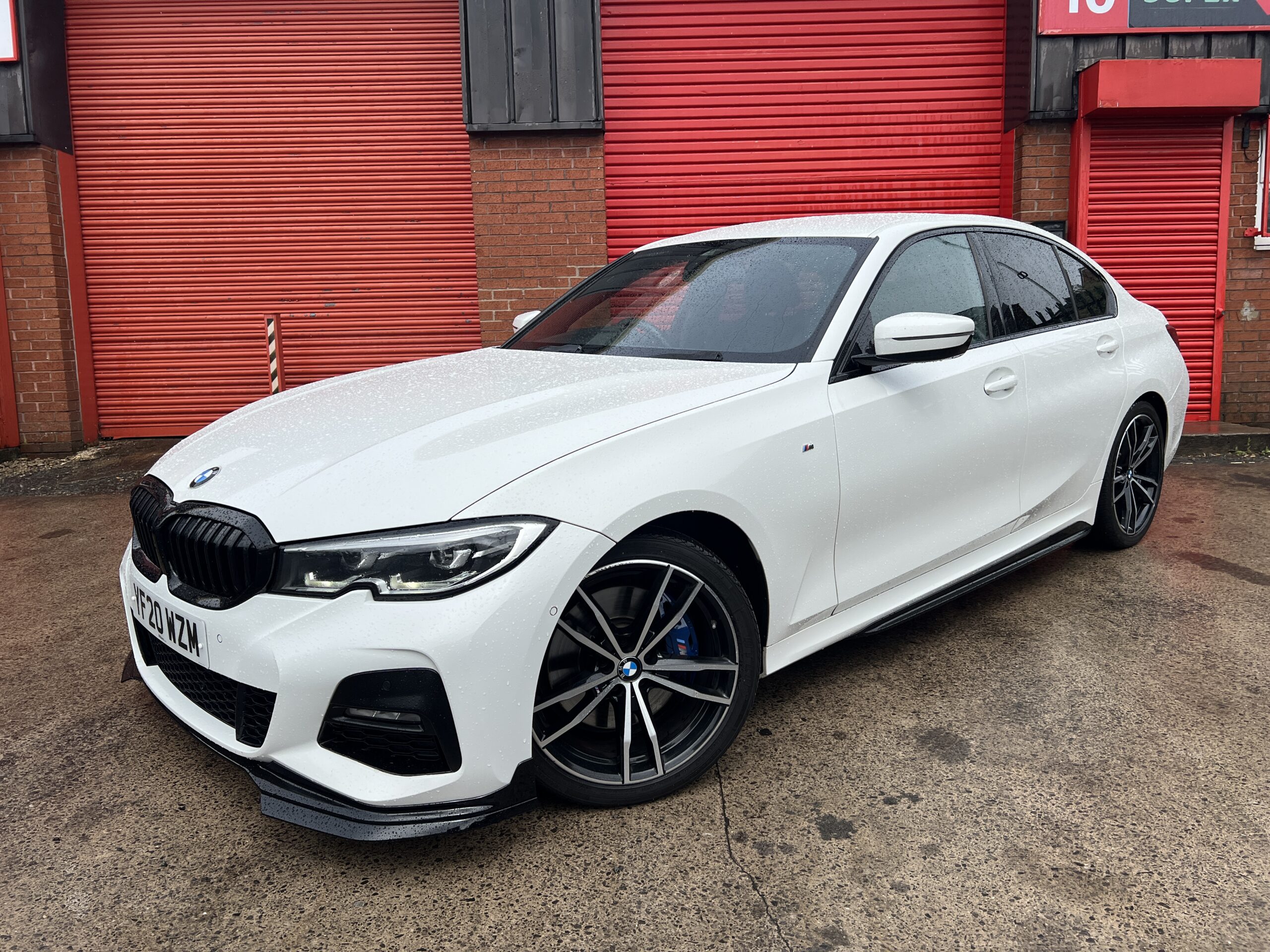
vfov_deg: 53.1
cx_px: 635
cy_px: 476
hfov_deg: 67.3
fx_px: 954
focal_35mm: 26
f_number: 1.5
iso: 50
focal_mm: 5.7
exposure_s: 1/4444
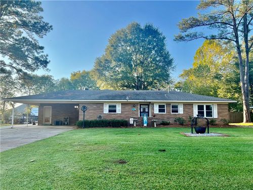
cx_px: 126
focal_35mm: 26
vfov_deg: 53.1
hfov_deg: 67.3
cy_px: 95
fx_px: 190
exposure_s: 1/1068
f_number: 1.5
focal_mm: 5.7
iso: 50
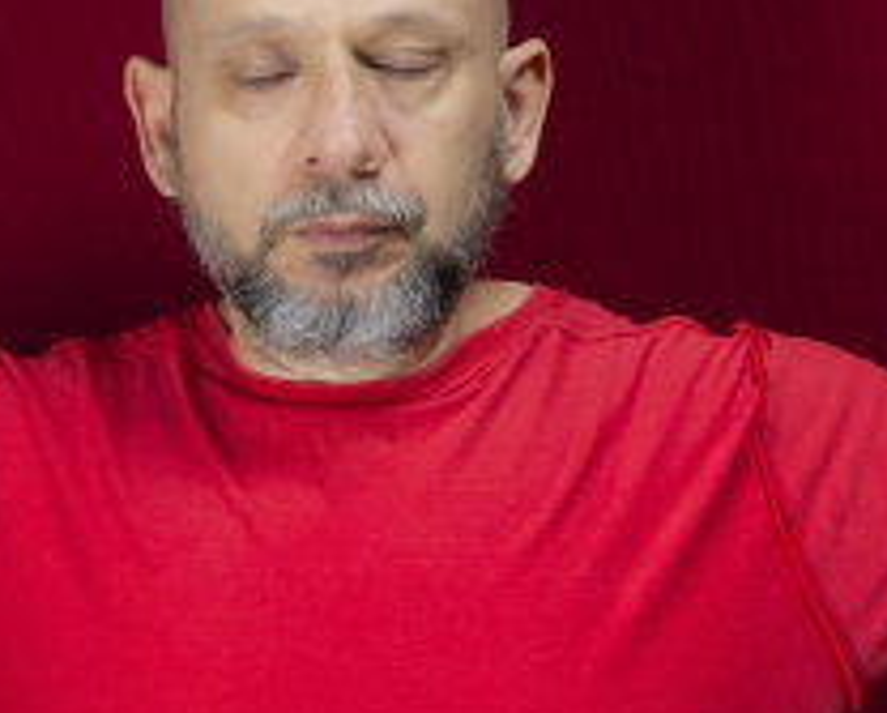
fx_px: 3628
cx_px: 367
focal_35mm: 138
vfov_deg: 11.2
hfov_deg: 13.9
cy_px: 382
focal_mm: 50
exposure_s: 1/100
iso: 100
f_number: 8
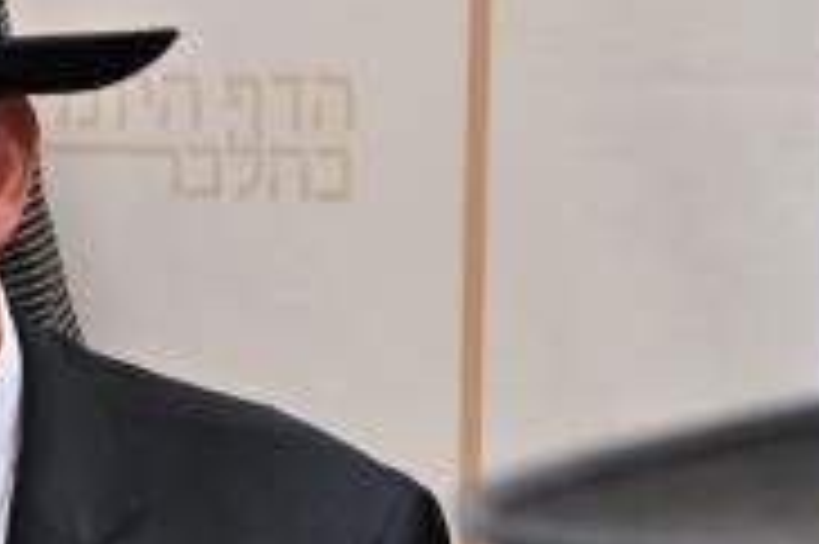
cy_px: 443
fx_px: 6410
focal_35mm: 282
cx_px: -1418
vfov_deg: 4.9
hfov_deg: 6.8
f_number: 4
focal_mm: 50
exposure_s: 1/200
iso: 640
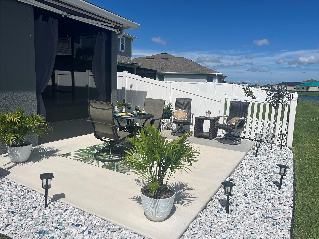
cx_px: 160
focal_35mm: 26
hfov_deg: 67.3
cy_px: 120
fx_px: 240
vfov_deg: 53.1
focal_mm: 5.1
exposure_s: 1/10870
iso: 50
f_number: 1.6
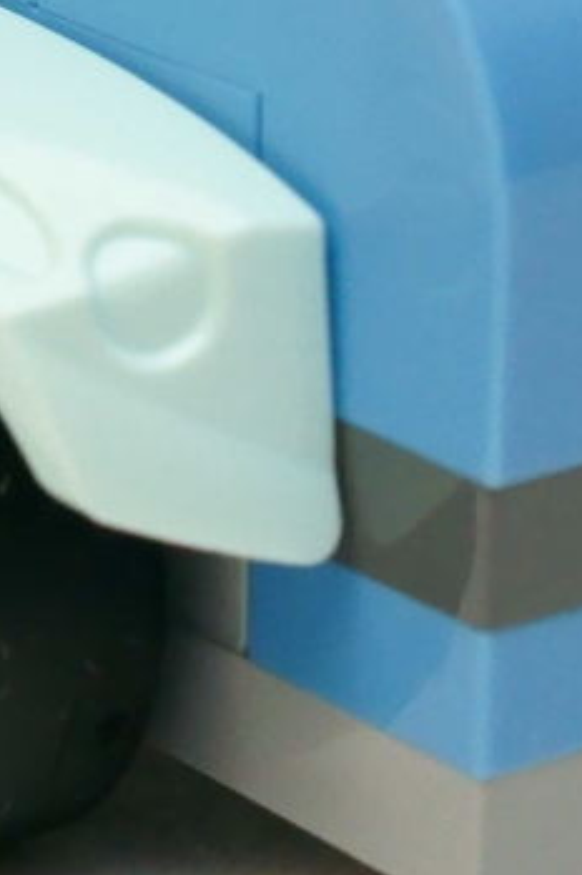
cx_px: 59
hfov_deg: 7.2
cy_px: -402
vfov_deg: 10.5
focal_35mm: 190
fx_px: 4616
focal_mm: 30
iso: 800
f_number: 10
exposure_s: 1/60
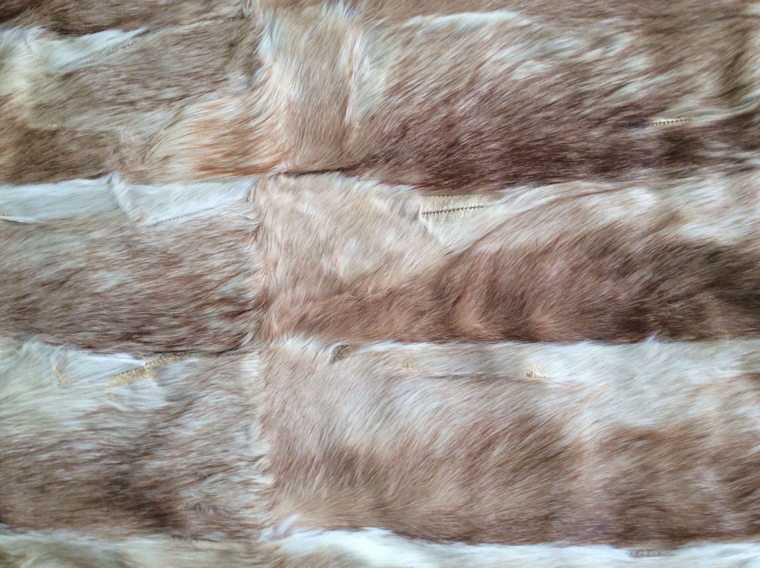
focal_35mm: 32
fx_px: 702
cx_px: 380
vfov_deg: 44.1
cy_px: 284
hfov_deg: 56.9
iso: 32
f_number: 2.4
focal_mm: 3.3
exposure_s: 1/30
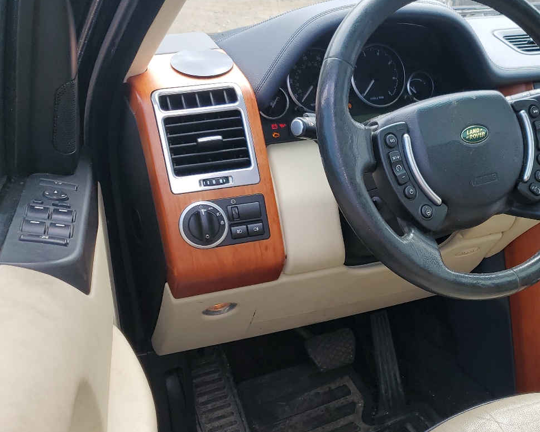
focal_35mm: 42
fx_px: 671
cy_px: 292
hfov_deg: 42.3
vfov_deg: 35.3
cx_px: 415
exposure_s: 1/385
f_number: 1.5
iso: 50
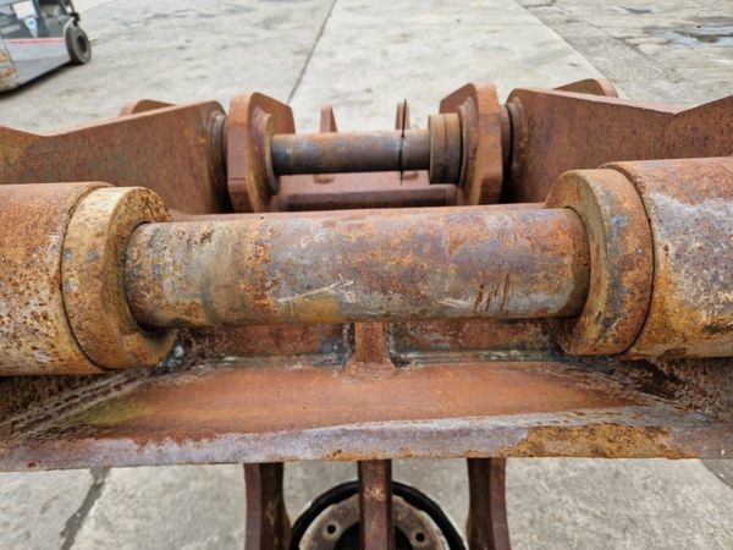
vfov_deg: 58.9
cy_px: 275
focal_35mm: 23
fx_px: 487
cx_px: 366
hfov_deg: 73.9
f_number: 1.8
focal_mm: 5.4
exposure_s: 1/466
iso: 50
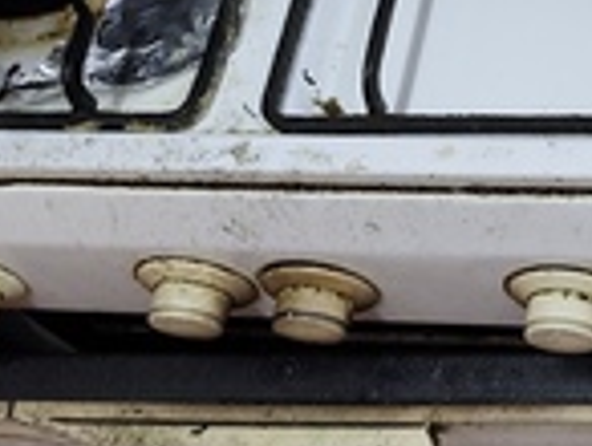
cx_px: 748
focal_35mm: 75
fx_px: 1285
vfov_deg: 18.9
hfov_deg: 23.3
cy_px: -51
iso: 400
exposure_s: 1/60
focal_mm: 5.84
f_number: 1.6
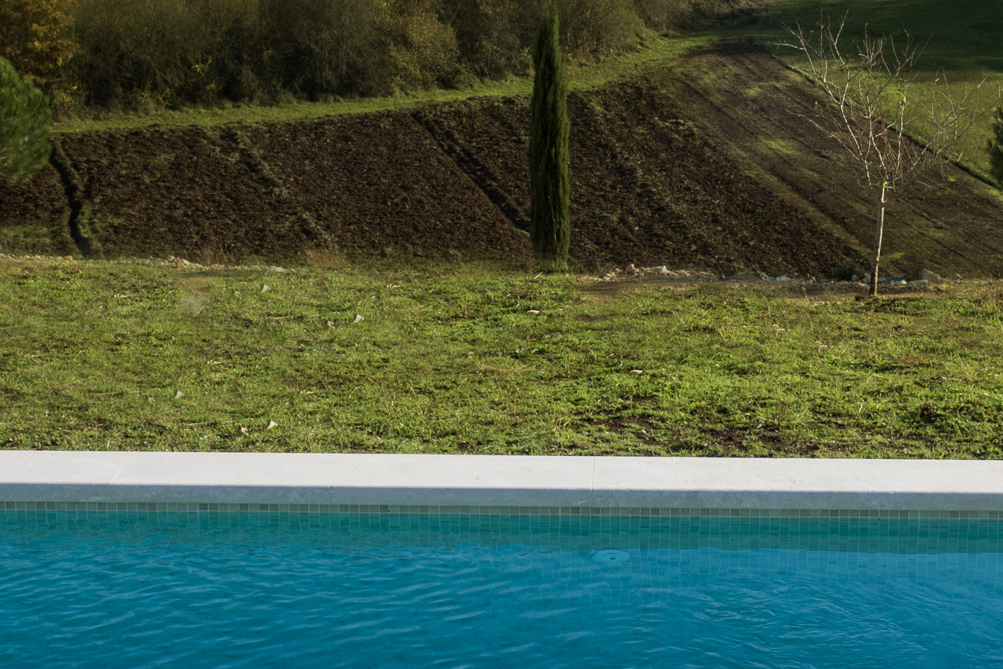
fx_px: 2871
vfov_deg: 13.3
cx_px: 799
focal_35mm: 103
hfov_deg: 19.6
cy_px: 463
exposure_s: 1/200
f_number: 9
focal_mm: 31
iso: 100
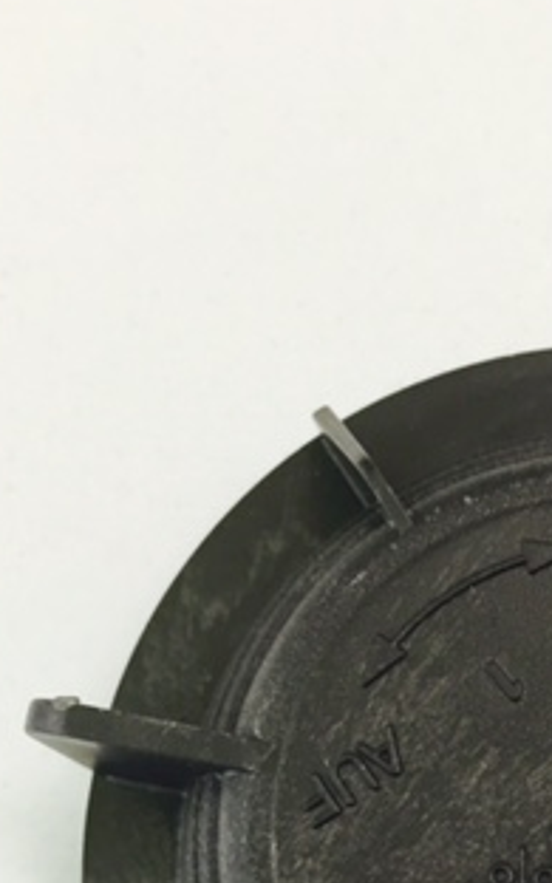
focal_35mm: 63
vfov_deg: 30.4
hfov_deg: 19.6
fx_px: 1516
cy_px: 860
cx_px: 637
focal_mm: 4.15
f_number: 2.2
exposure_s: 1/33
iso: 125
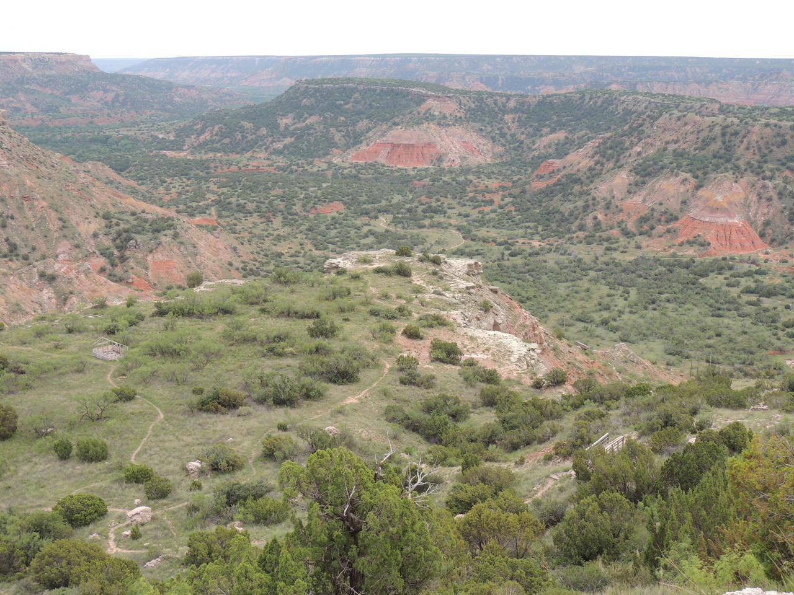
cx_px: 397
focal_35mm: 43
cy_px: 298
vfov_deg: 33.6
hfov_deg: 43.9
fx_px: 986
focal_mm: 7.6
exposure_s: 1/500
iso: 100
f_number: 3.4
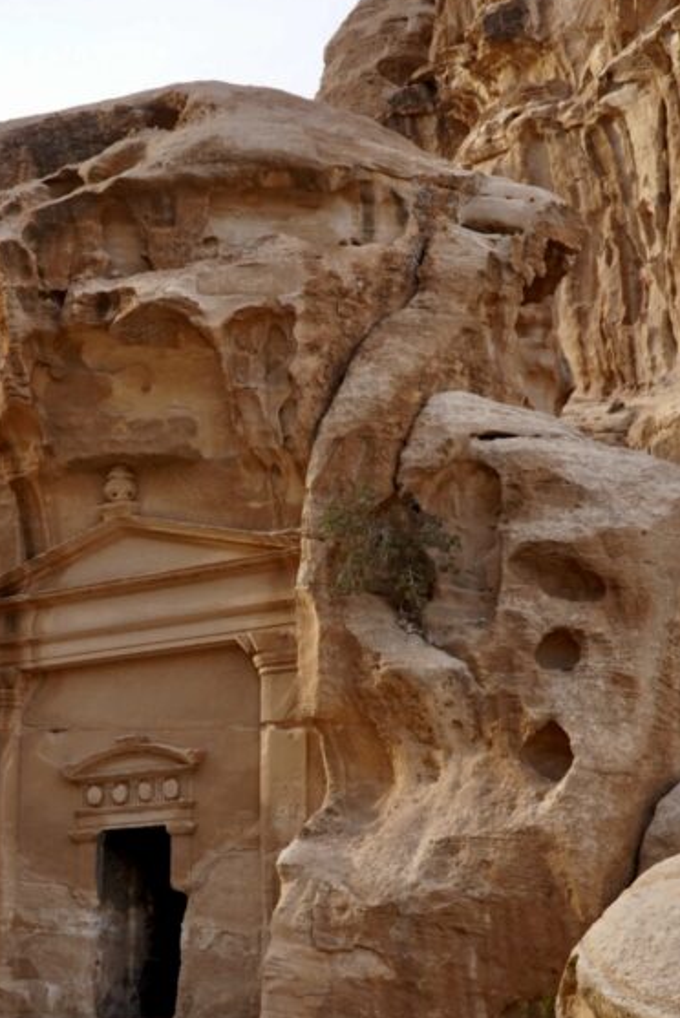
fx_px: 1811
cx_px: 84
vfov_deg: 31.3
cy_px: 638
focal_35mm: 64
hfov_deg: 20.9
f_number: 4.5
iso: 100
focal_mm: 22
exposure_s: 1/200
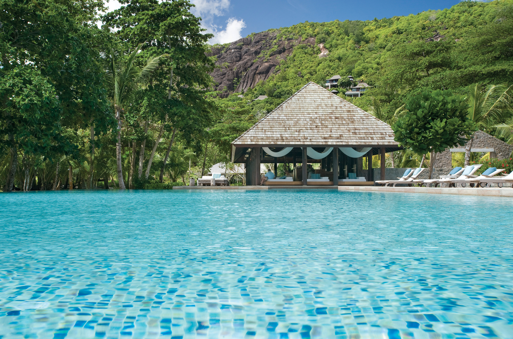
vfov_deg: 64.2
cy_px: 170
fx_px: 270
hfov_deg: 87.1
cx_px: 256
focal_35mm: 19
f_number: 9
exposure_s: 1/60
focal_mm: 19
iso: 200
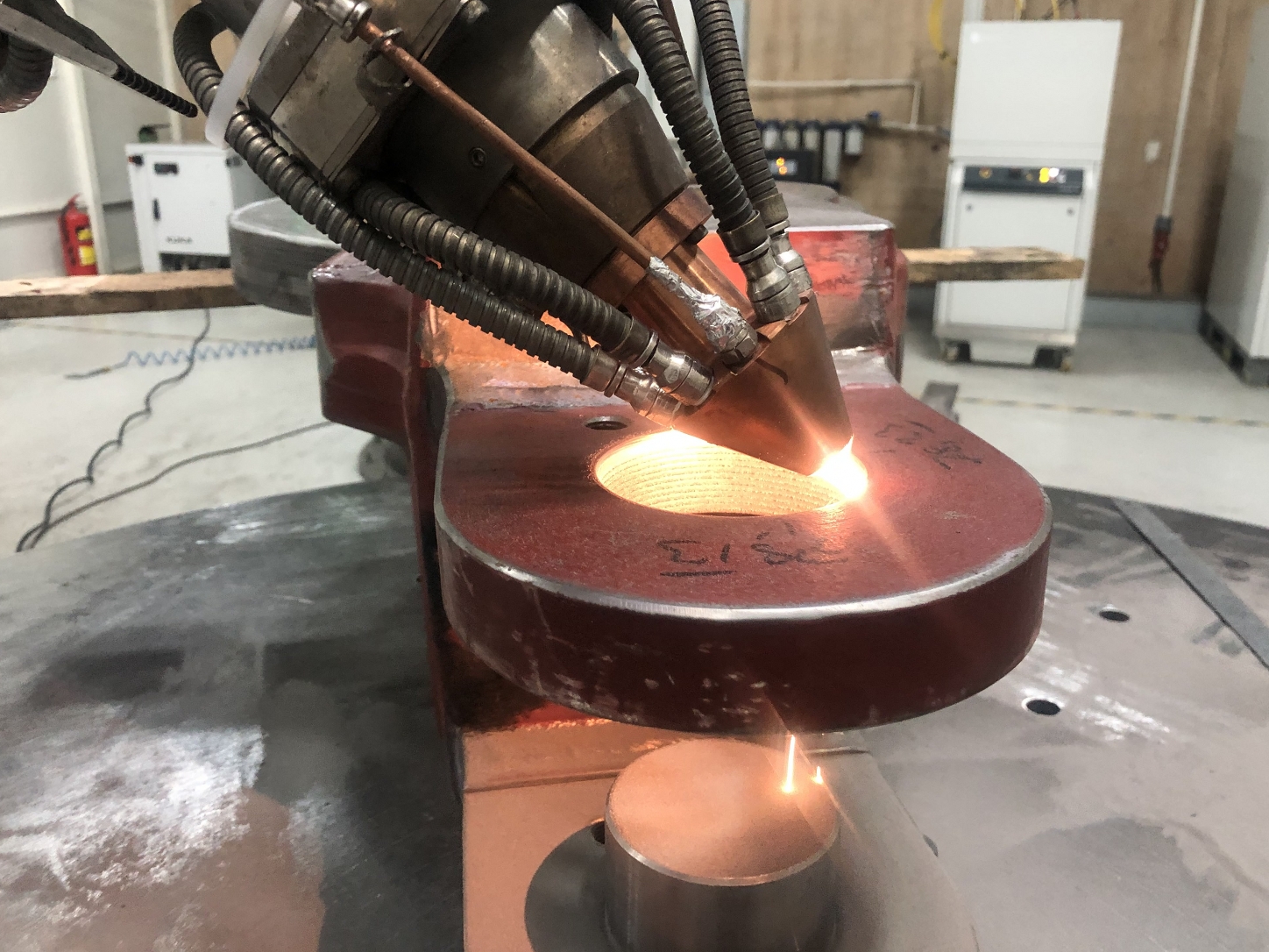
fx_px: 1063
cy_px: 461
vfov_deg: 48.2
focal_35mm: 29
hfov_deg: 61.7
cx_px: 638
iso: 80
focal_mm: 4
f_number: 1.8
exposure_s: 1/15
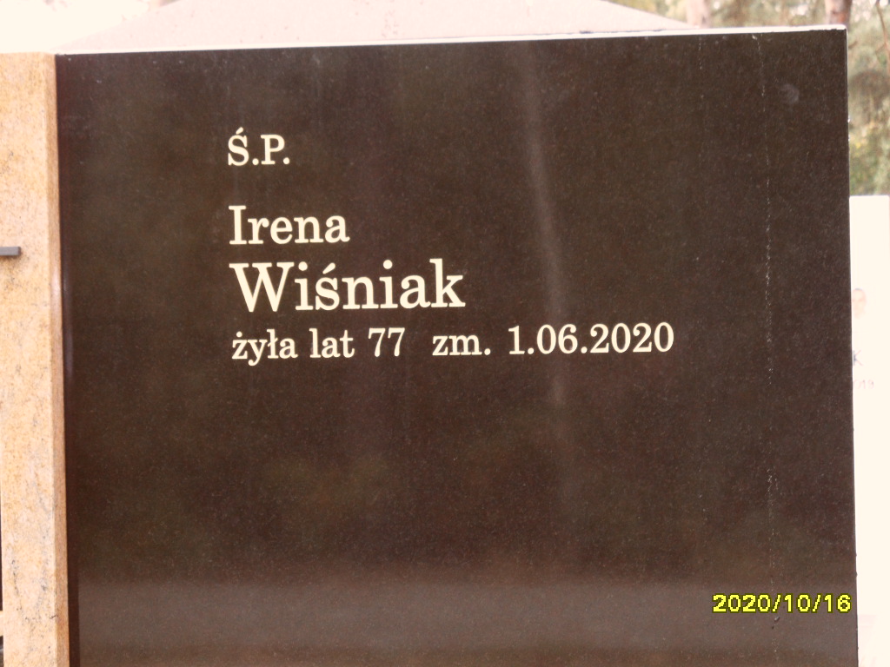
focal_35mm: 120
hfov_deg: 16.4
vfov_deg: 12.3
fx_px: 3085
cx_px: 445
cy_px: 334
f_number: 4.4
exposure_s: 1/60
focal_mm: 20
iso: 200
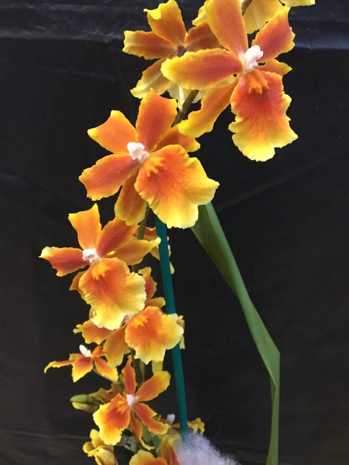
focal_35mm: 34
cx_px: 174
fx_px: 457
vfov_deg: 53.8
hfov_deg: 41.8
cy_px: 206
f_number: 2.2
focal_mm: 4.15
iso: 200
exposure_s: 1/25
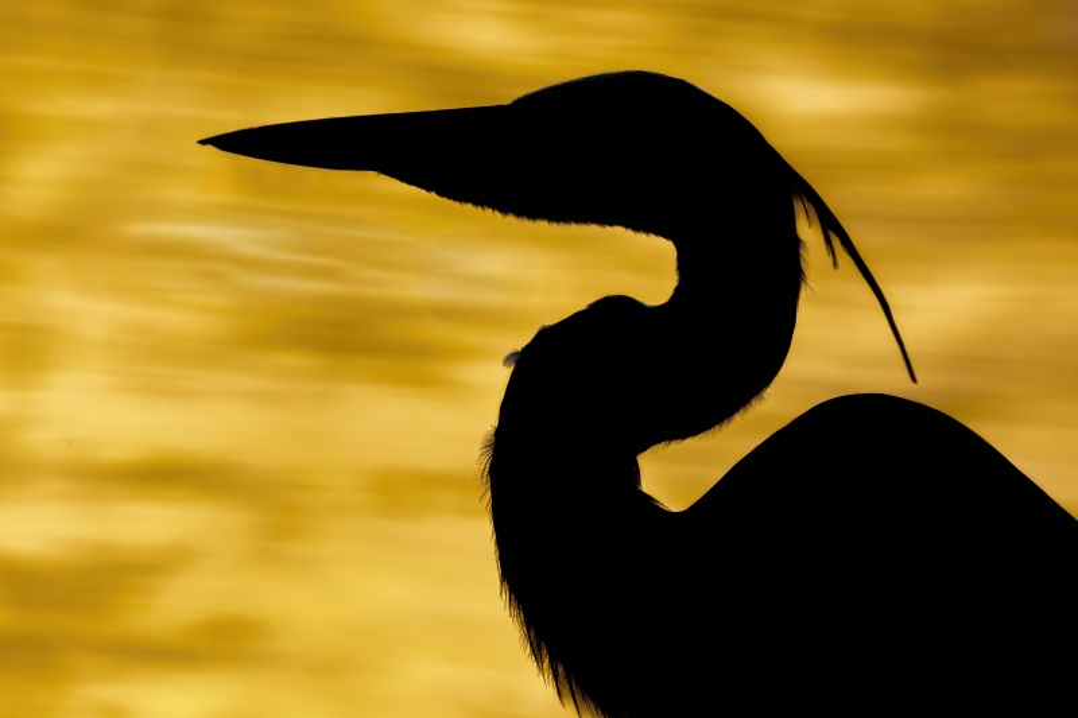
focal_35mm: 611
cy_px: 359
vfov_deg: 2.2
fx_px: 18291
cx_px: 539
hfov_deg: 3.4
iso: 2000
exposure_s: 1/125
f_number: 8
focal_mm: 611
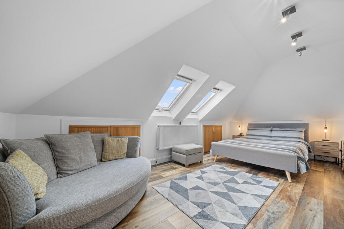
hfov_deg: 112.6
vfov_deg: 90.0
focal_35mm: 12
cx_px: 172
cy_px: 114
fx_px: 115
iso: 800
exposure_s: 1/2.5
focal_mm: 12
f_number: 14
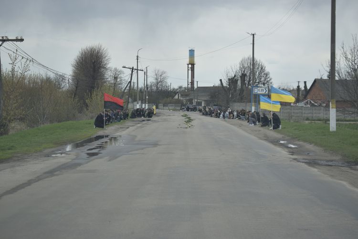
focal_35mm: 82
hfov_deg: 24.6
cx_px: 179
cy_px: 120
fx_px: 821
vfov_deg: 16.6
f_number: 5.6
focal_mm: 55
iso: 200
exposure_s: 1/500
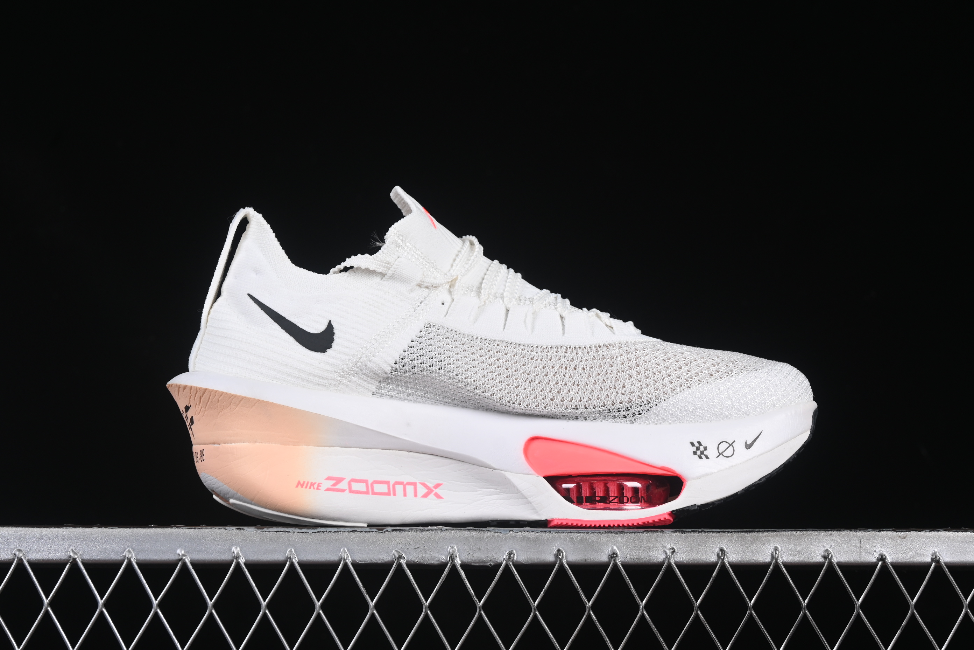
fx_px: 2029
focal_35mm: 75
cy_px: 325
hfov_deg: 27.0
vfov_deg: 18.2
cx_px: 487
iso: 160
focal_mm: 50
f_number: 8
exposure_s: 1/100
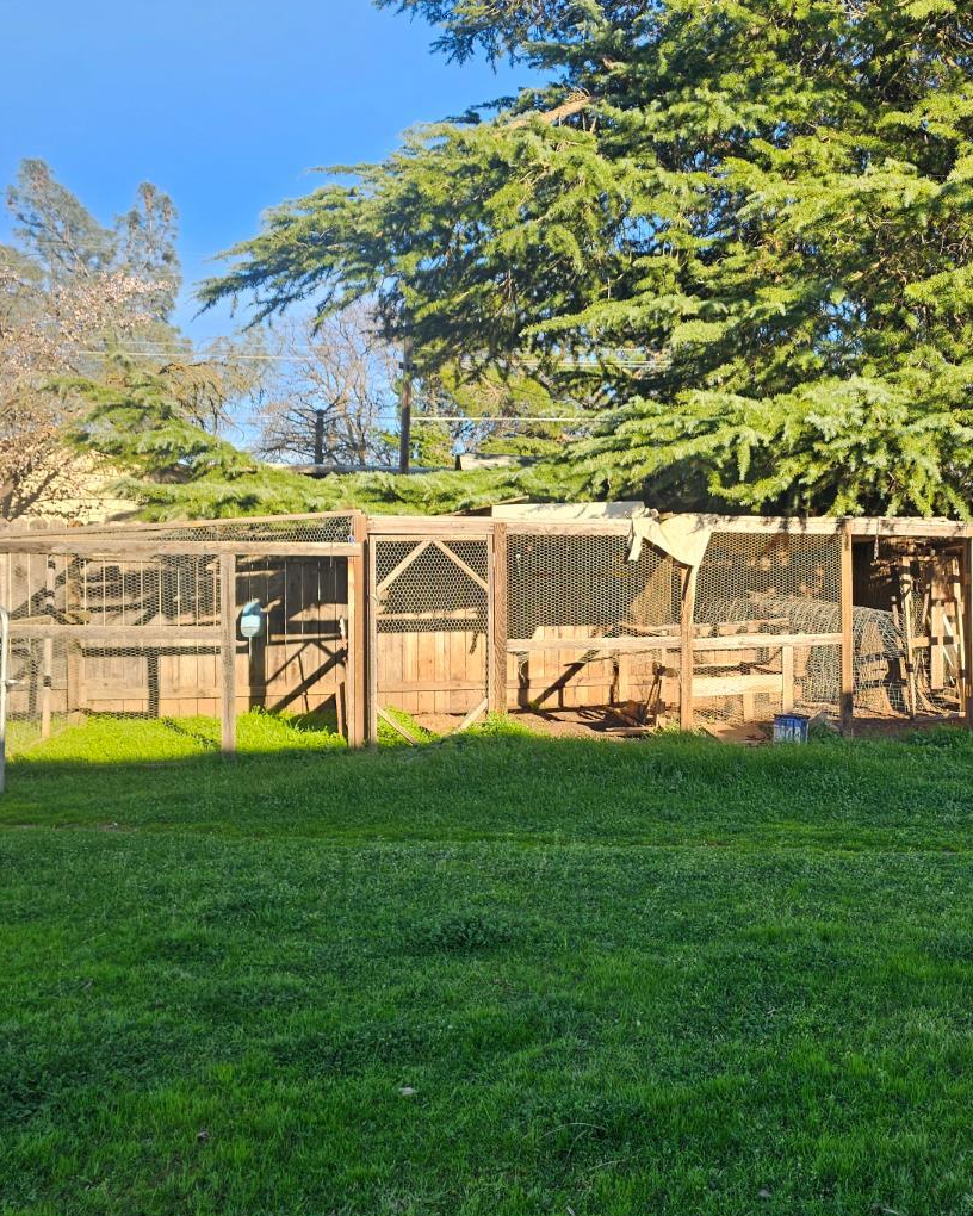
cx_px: 801
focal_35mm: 33
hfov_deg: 42.2
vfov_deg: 54.2
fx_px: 1188
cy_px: 606
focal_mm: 6.3
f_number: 1.7
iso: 10
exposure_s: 1/201
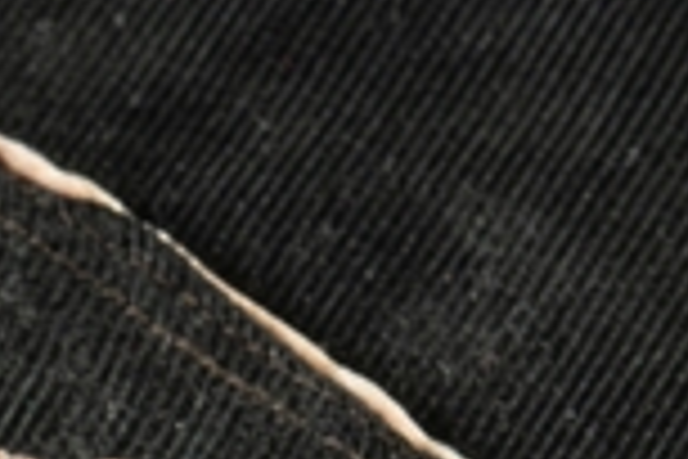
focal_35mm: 470
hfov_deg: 4.4
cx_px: -310
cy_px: 1071
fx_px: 8982
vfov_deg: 2.9
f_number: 13
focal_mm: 60
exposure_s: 1/100
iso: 200
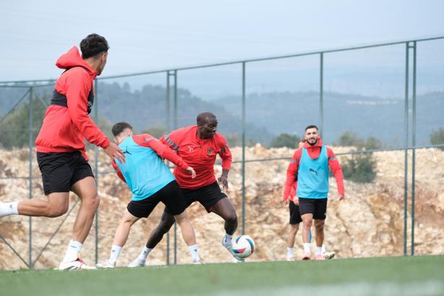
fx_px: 2294
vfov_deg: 7.4
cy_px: 148
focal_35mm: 186
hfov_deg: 11.1
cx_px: 222
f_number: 4.6
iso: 320
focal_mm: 123.8
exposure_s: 1/640
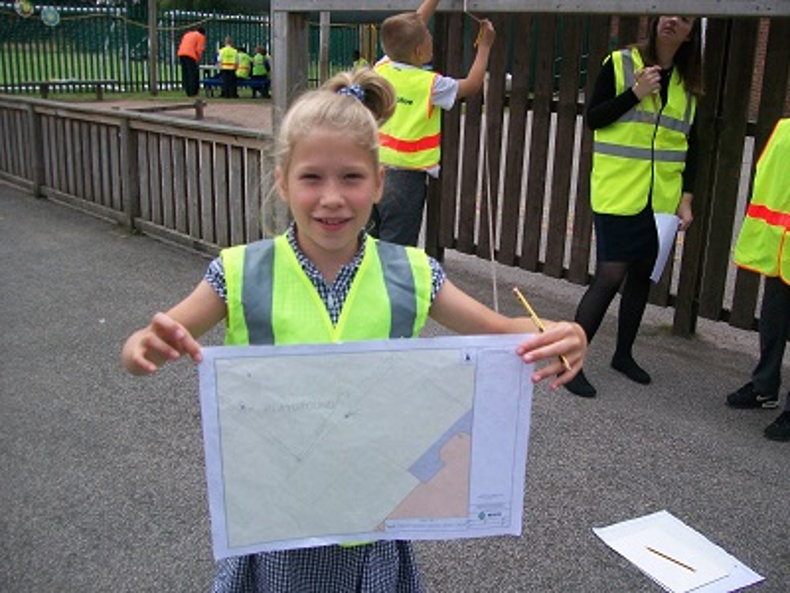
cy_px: 296
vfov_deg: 39.7
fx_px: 822
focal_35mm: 36
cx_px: 395
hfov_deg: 51.4
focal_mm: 6
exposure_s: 1/320
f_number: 2.7
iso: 80
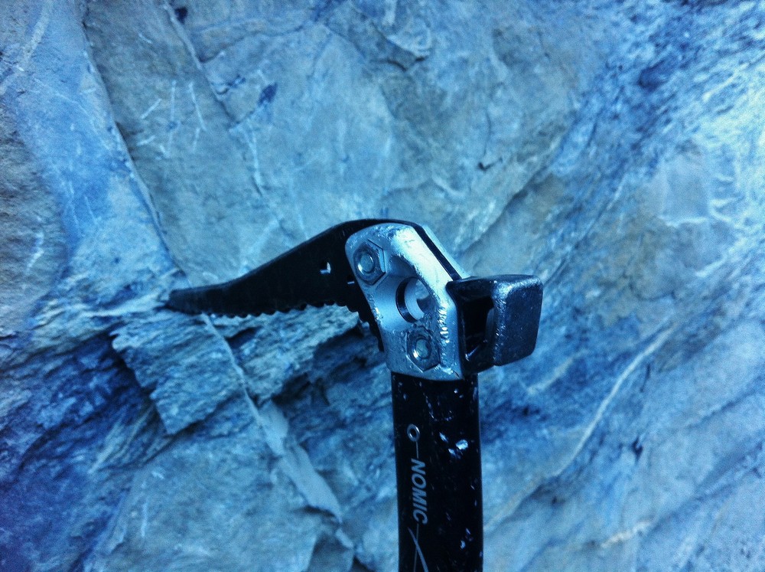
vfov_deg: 40.6
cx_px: 382
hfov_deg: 52.7
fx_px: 772
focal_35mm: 35
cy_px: 286
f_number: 2.8
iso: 80
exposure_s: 1/25
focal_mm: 3.85
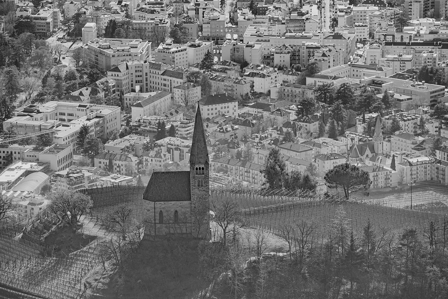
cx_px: 224
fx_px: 2490
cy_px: 150
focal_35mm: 200
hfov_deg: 10.3
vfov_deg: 6.9
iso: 100
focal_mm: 200
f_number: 6.3
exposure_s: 1/200
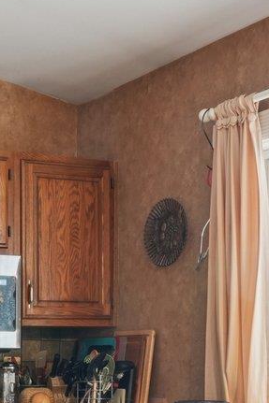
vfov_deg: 25.0
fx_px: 879
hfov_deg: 16.5
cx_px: -76
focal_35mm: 78
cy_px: 370
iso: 400
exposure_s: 1/6
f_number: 9
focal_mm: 16.5
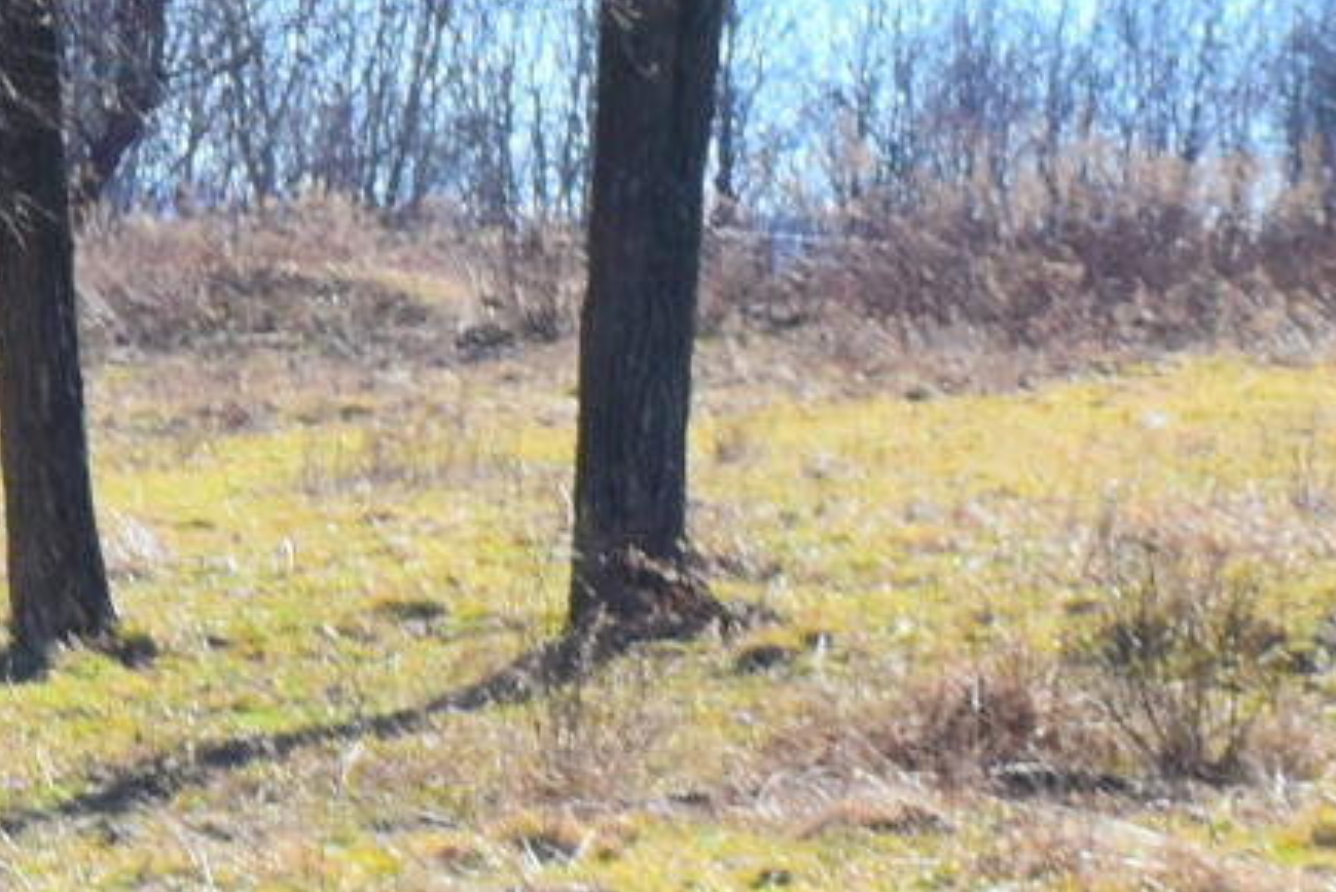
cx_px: -1660
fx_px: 10023
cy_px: 552
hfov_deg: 7.2
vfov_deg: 5.1
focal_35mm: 270
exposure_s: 1/320
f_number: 9
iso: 200
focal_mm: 26
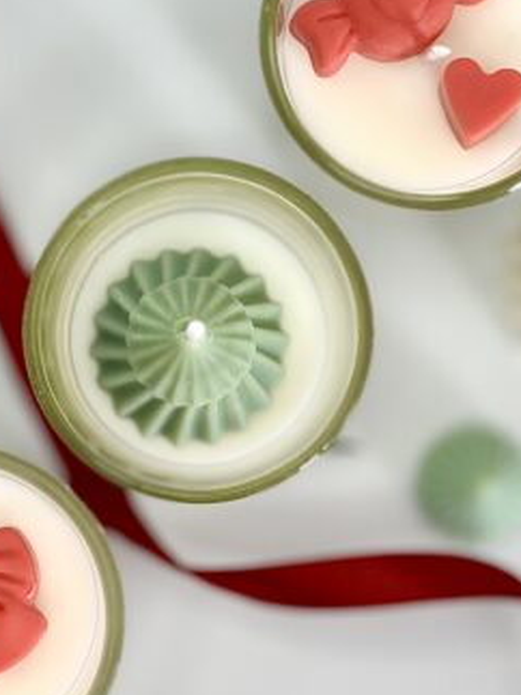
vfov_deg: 16.6
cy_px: 329
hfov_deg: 12.4
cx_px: 202
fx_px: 2390
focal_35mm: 119
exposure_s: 1/141
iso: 64
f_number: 1.78
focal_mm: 6.86
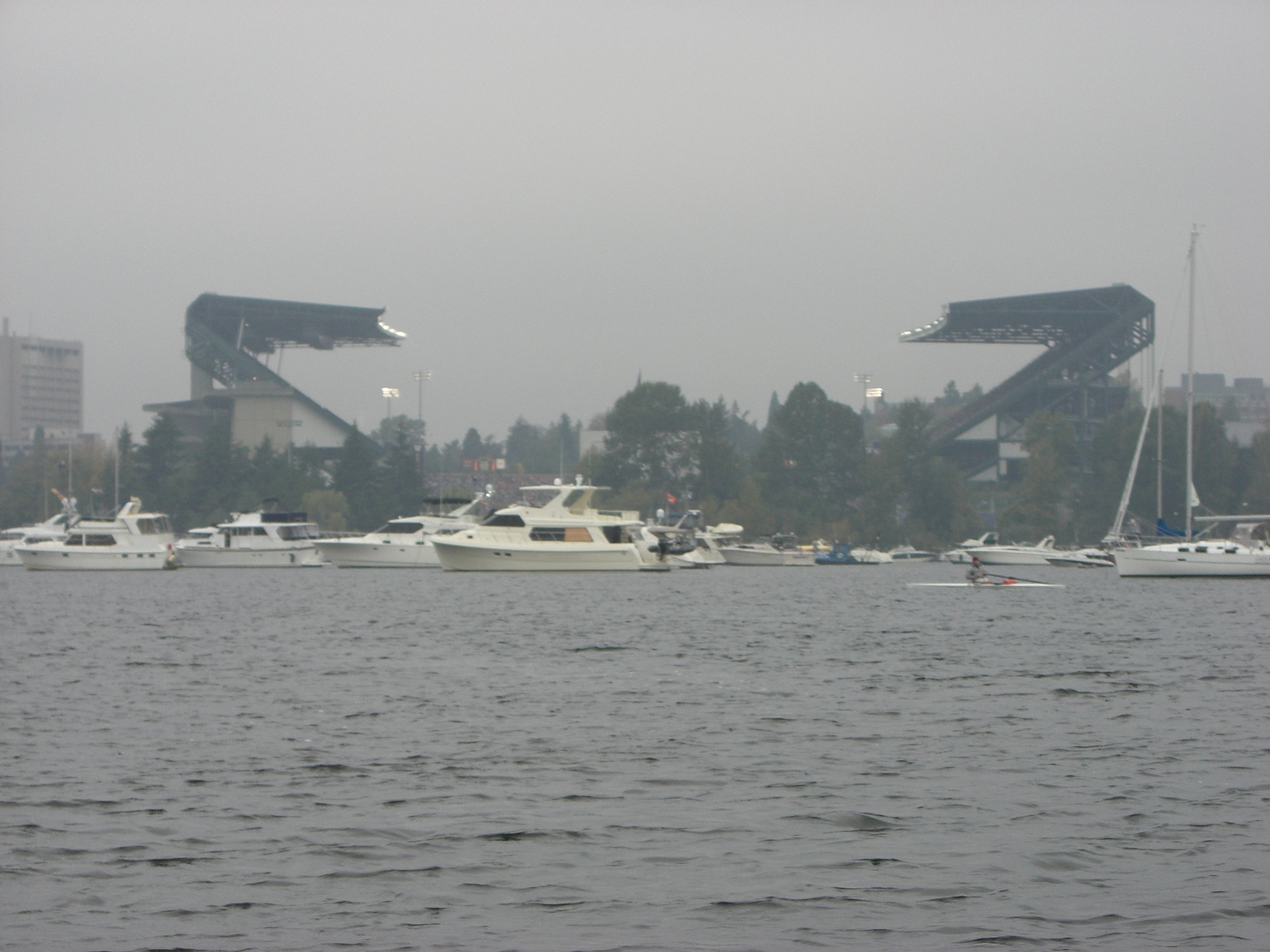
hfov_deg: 17.3
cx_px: 635
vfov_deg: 13.0
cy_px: 476
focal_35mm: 114
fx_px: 4182
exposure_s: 1/100
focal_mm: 18.6
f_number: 5.2
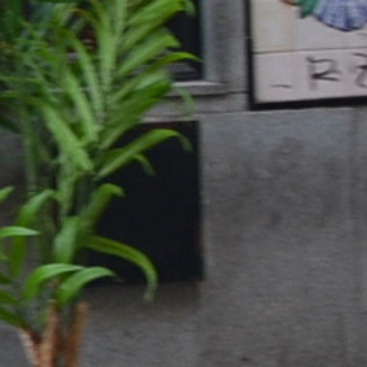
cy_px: -356
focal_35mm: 223
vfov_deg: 7.5
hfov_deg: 6.5
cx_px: -1025
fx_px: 2675
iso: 400
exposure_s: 1/125
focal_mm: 18
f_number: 5.6
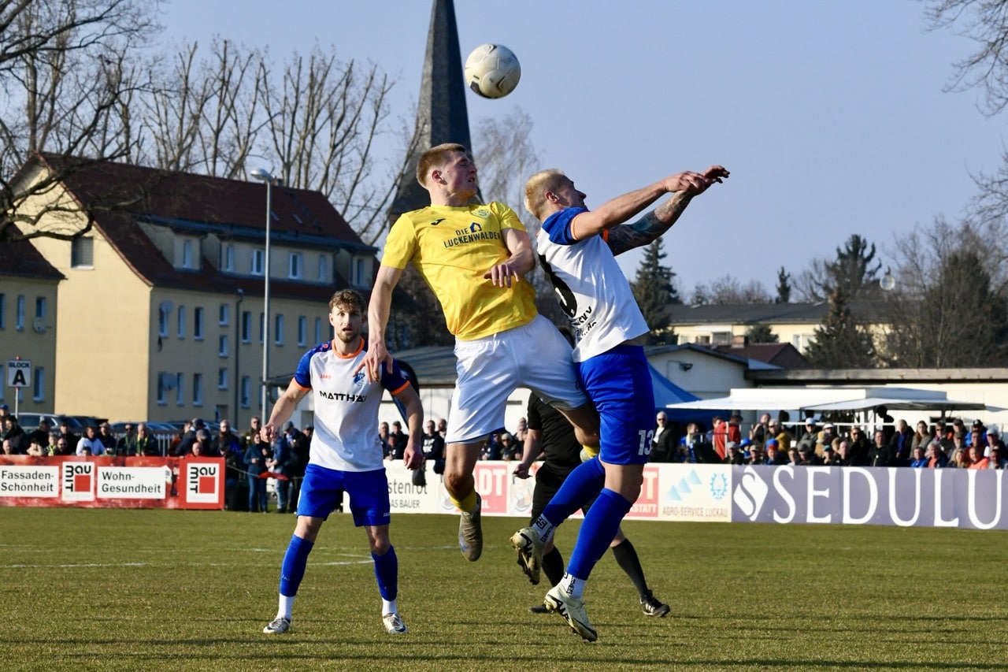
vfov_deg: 8.3
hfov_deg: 12.5
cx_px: 504
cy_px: 336
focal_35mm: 165
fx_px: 4619
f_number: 13
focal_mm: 165
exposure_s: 1/1600
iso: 2500
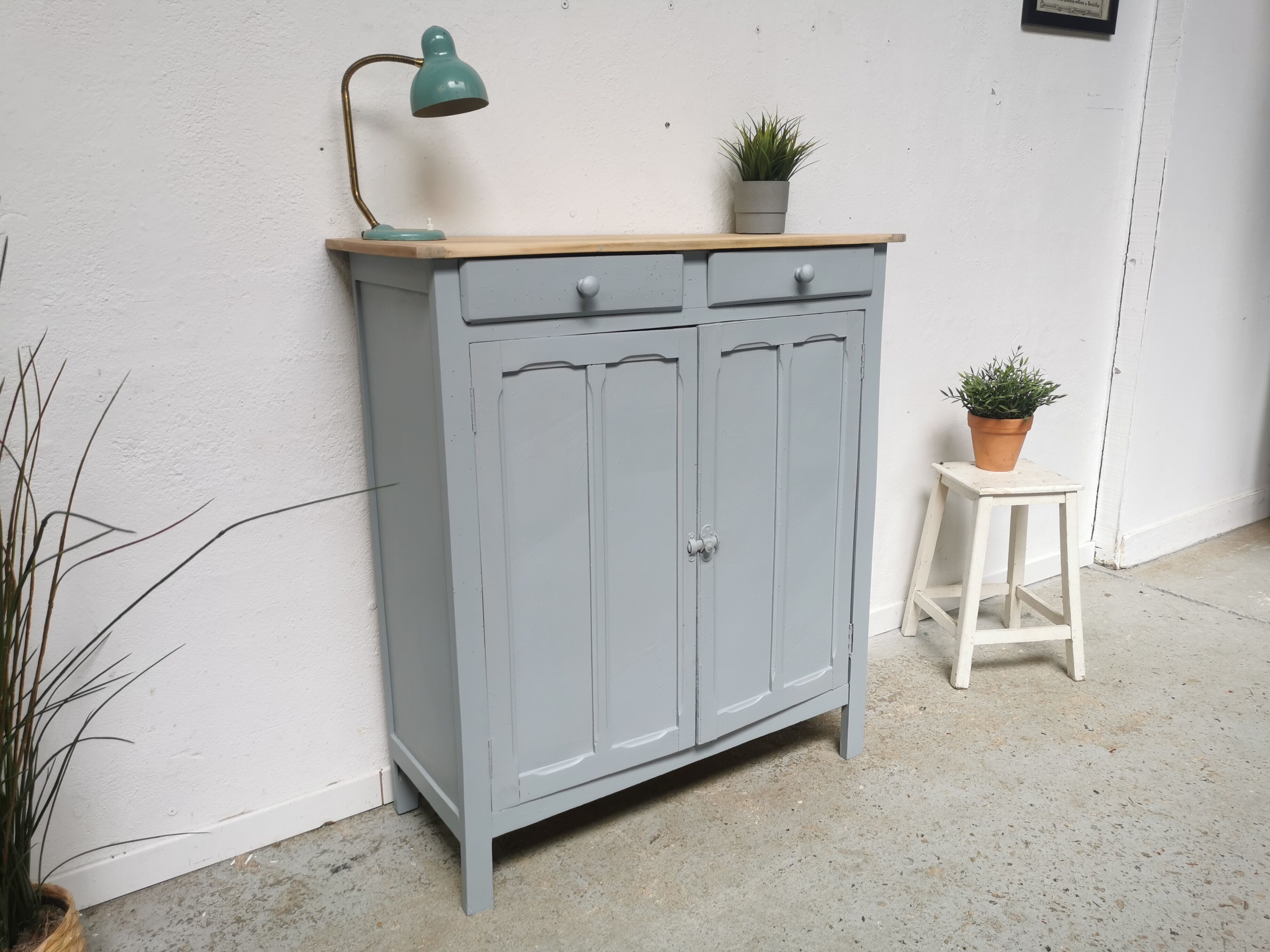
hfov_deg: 65.3
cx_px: 635
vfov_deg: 51.4
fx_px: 991
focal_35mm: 27
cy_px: 476
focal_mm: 5.58
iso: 50
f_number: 1.8
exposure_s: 1/271
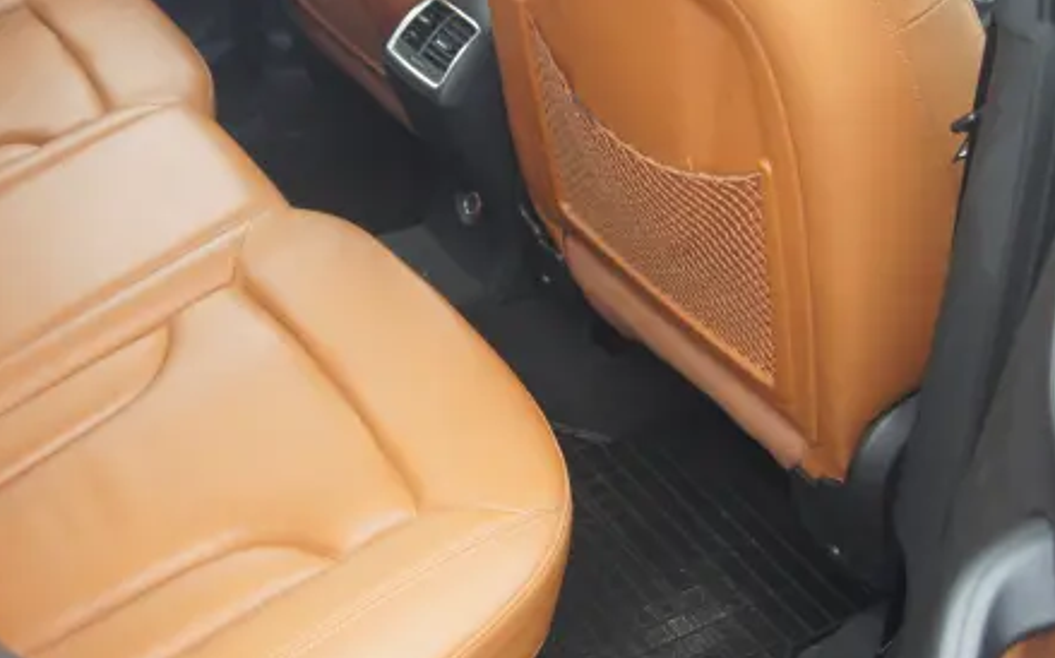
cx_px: 353
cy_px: 211
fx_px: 1408
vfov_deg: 26.1
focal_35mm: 49
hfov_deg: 40.6
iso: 200
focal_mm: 22
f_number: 4
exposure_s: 1/40
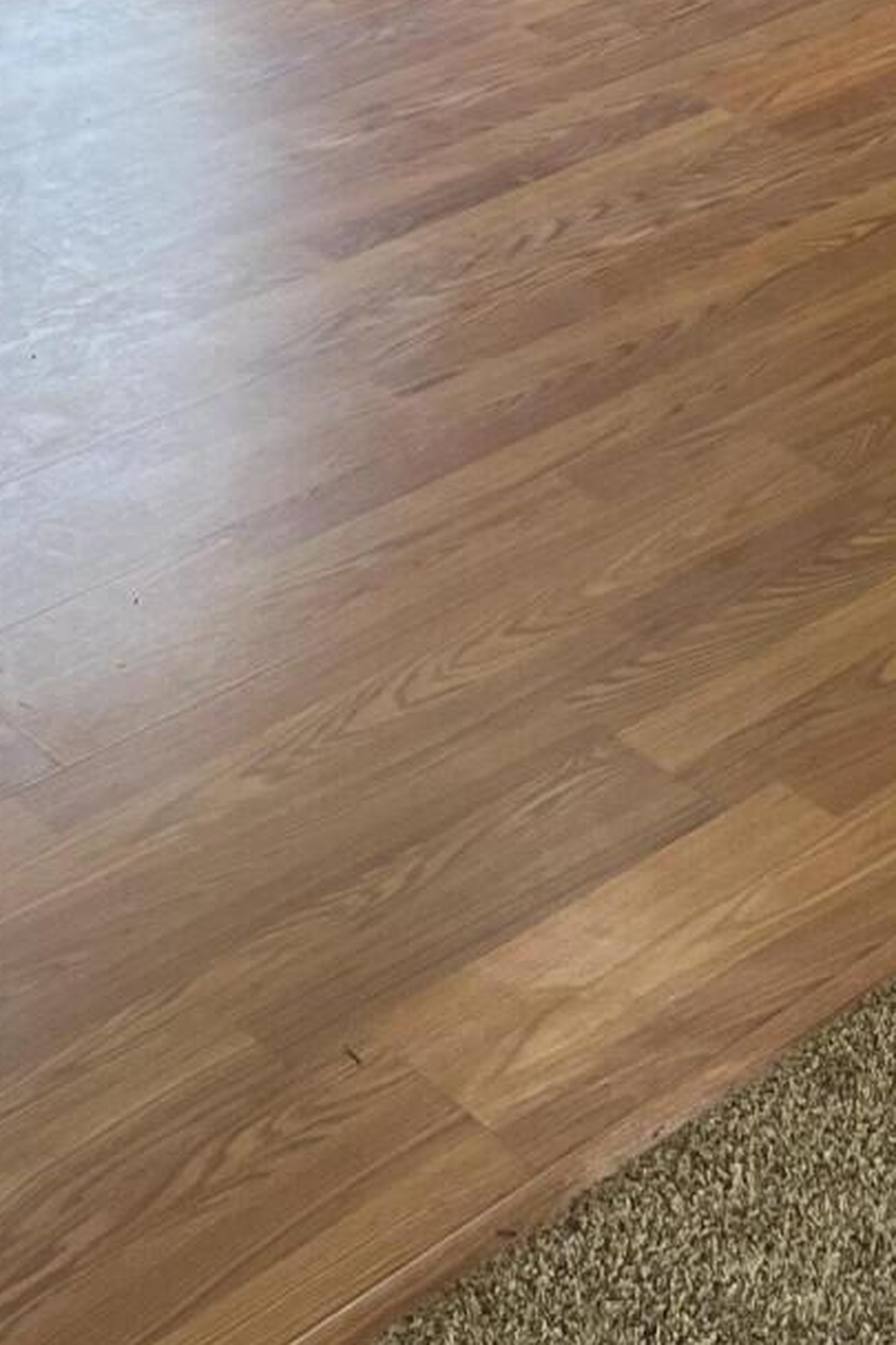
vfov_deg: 20.9
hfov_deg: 15.1
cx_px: 918
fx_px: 3324
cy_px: -367
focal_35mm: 89
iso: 64
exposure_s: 1/60
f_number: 1.6
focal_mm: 5.1
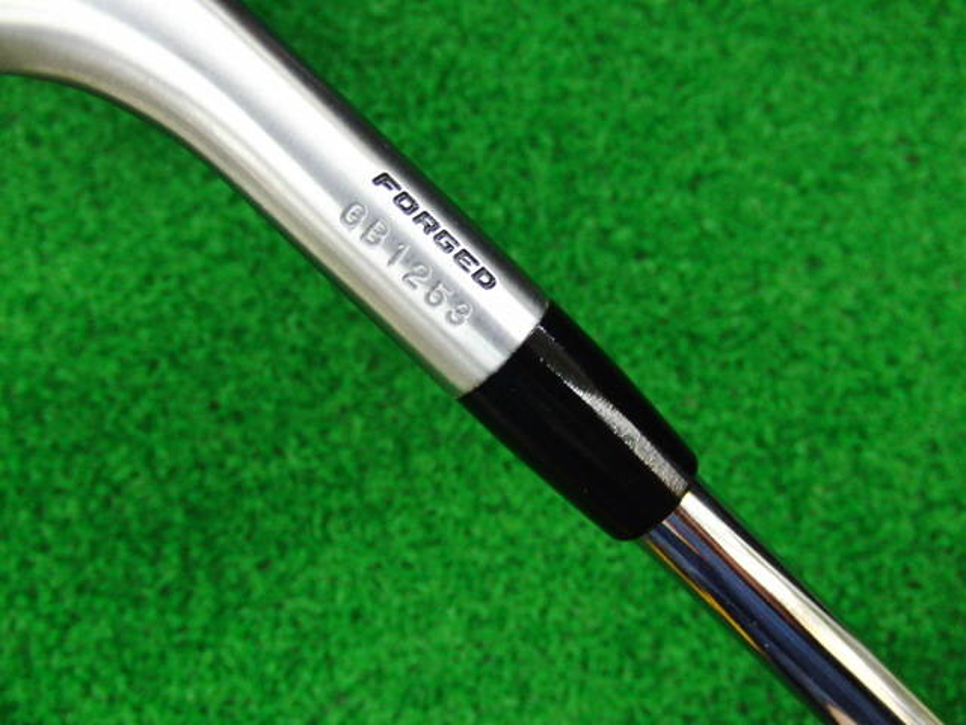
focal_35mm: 37
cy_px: 362
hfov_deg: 50.1
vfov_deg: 38.7
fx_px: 1033
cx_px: 483
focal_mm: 6.42
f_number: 3.6
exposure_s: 1/50
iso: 400
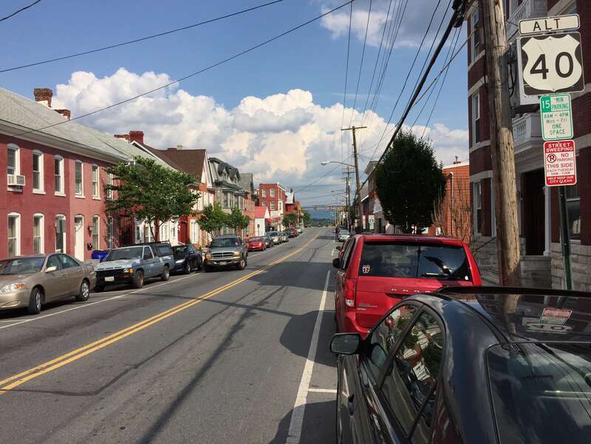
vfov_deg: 48.2
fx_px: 495
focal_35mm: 29
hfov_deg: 61.7
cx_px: 296
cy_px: 222
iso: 32
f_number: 2.2
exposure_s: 1/4405
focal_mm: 4.15
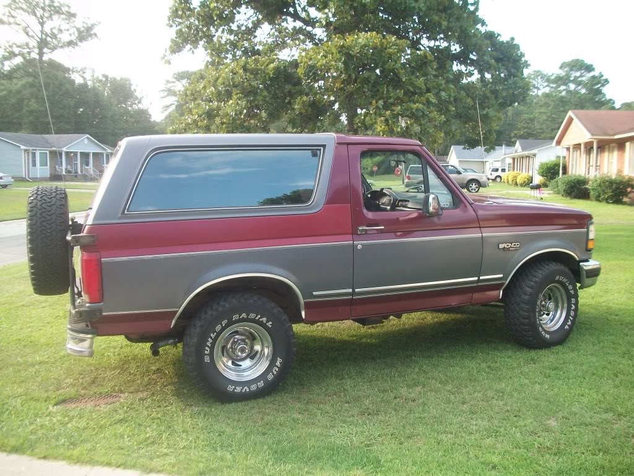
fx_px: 586
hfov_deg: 56.8
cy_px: 238
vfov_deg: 44.2
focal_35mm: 32
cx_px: 317
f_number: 2.9
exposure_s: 1/125
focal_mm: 5.7
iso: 80
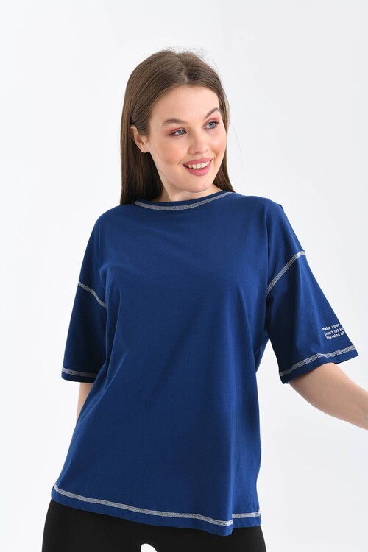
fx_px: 843
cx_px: 184
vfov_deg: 36.2
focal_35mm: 55
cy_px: 276
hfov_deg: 24.6
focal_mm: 55
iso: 160
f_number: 6.3
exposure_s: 1/125
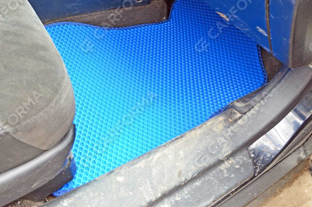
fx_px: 311
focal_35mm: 36
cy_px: 83
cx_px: 135
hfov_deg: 53.1
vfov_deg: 36.6
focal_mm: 20
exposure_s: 1/15
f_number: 6.7
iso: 800
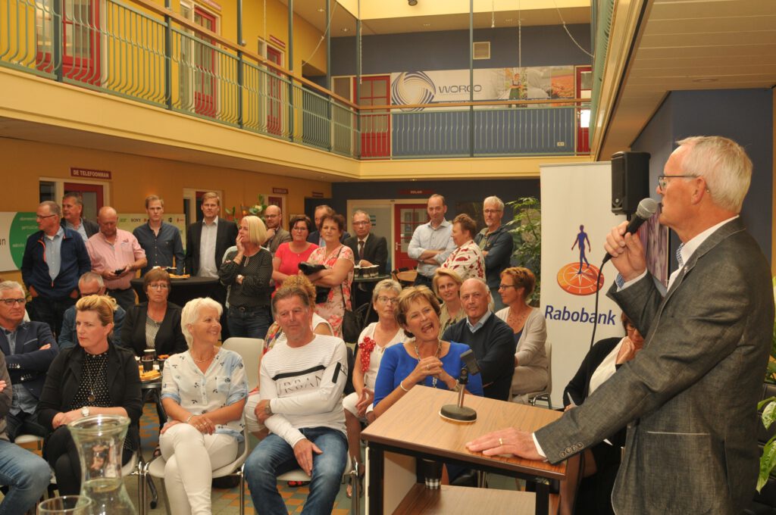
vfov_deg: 36.8
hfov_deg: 53.2
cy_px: 258
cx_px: 388
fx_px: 775
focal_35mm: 36
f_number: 5.6
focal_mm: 24
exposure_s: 1/100
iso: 400
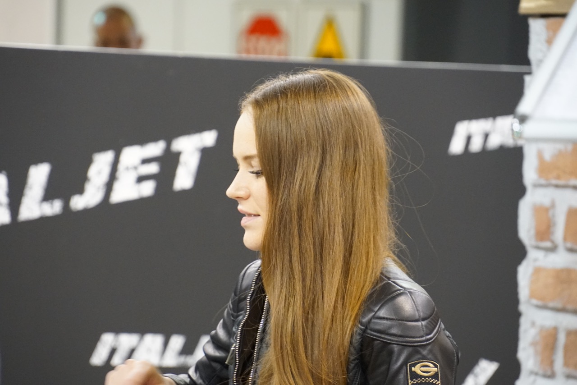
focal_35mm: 267
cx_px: 288
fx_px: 4280
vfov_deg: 5.1
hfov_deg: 7.7
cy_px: 192
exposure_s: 1/80
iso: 6400
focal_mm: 178
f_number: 6.3
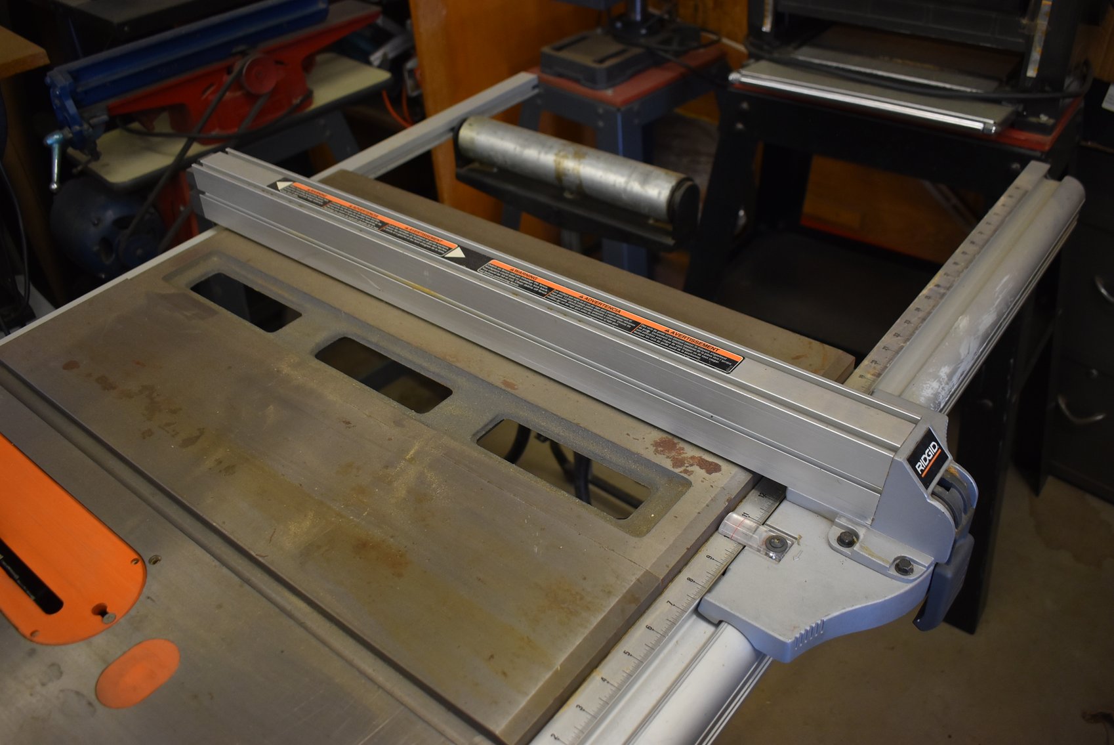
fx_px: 929
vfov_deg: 43.7
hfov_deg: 61.9
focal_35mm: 30
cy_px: 372
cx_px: 557
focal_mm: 20
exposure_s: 1/125
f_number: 3.8
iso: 900
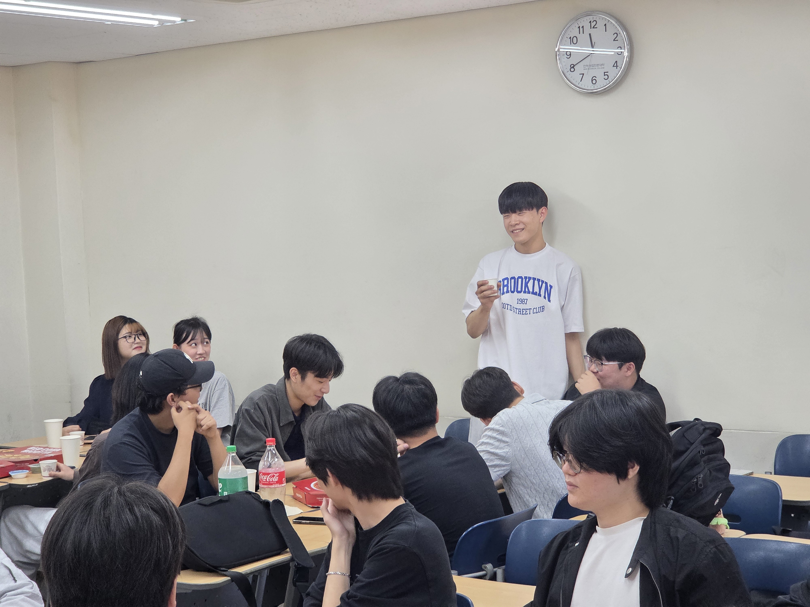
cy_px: 304
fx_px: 1615
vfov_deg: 21.3
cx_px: 405
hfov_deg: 28.2
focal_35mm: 69
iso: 200
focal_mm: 7
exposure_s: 1/120
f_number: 2.4
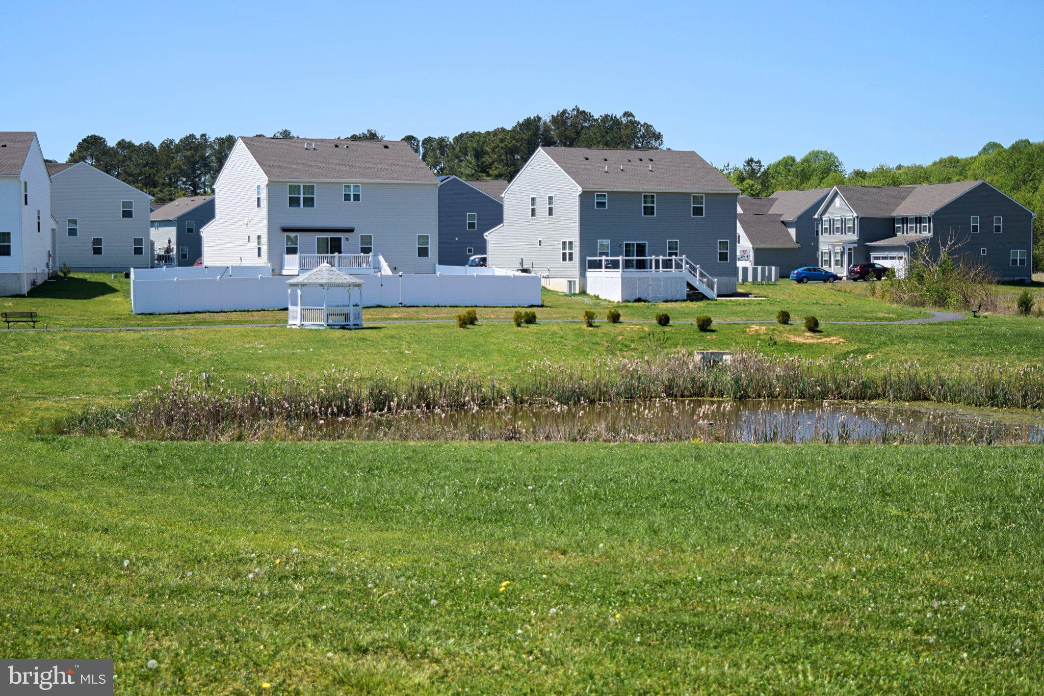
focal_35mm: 63
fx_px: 1827
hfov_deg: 31.9
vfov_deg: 21.6
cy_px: 348
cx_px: 522
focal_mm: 42
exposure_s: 1/1600
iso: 200
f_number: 5
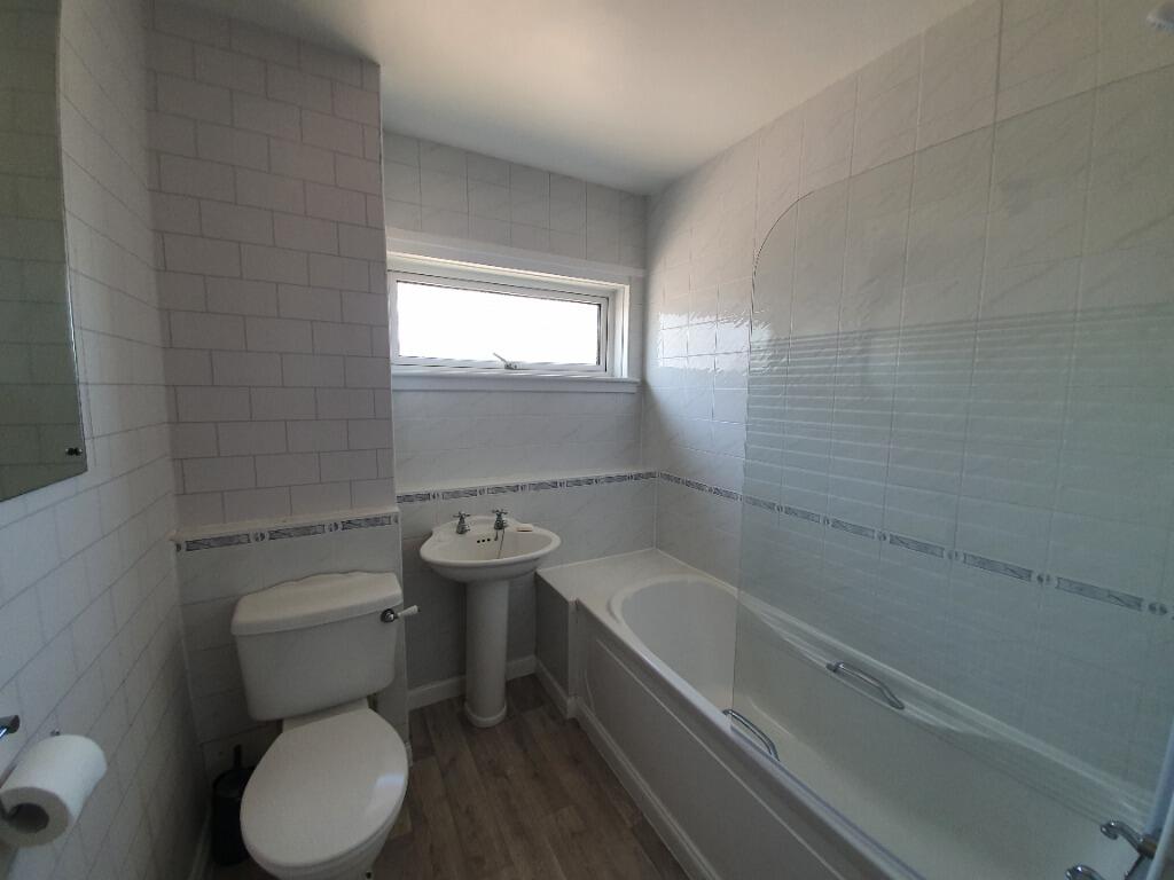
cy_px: 440
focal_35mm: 13
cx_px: 587
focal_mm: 1.8
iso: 80
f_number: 2.2
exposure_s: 1/50
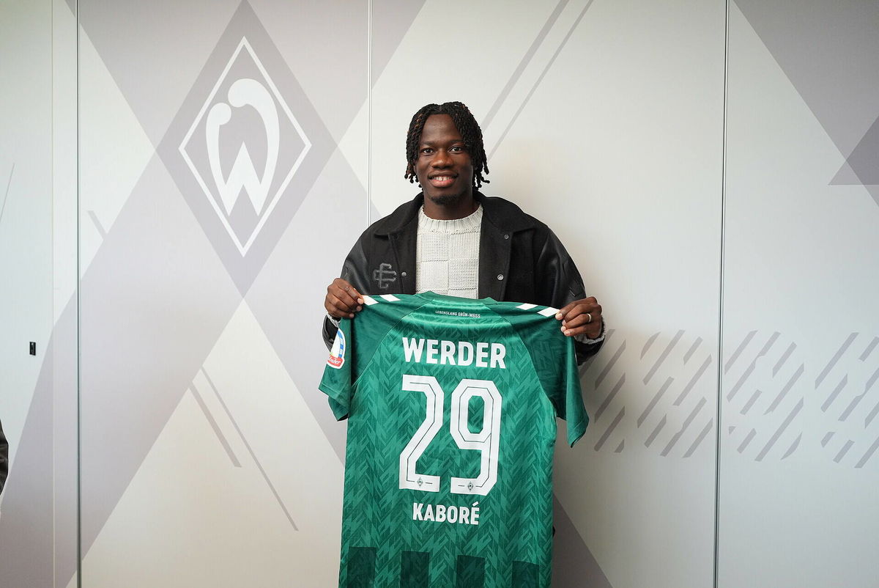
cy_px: 294
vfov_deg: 37.9
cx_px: 440
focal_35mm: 35
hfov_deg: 54.4
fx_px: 855
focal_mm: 35
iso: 2500
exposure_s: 1/160
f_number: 3.2
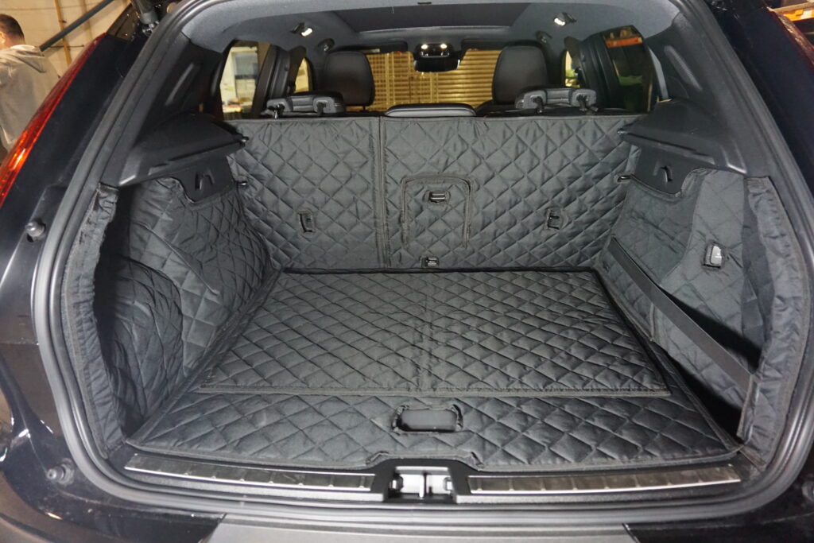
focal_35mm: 24
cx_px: 407
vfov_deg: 53.1
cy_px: 272
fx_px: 543
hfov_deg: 73.7
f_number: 3.5
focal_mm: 16
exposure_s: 1/50
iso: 3200
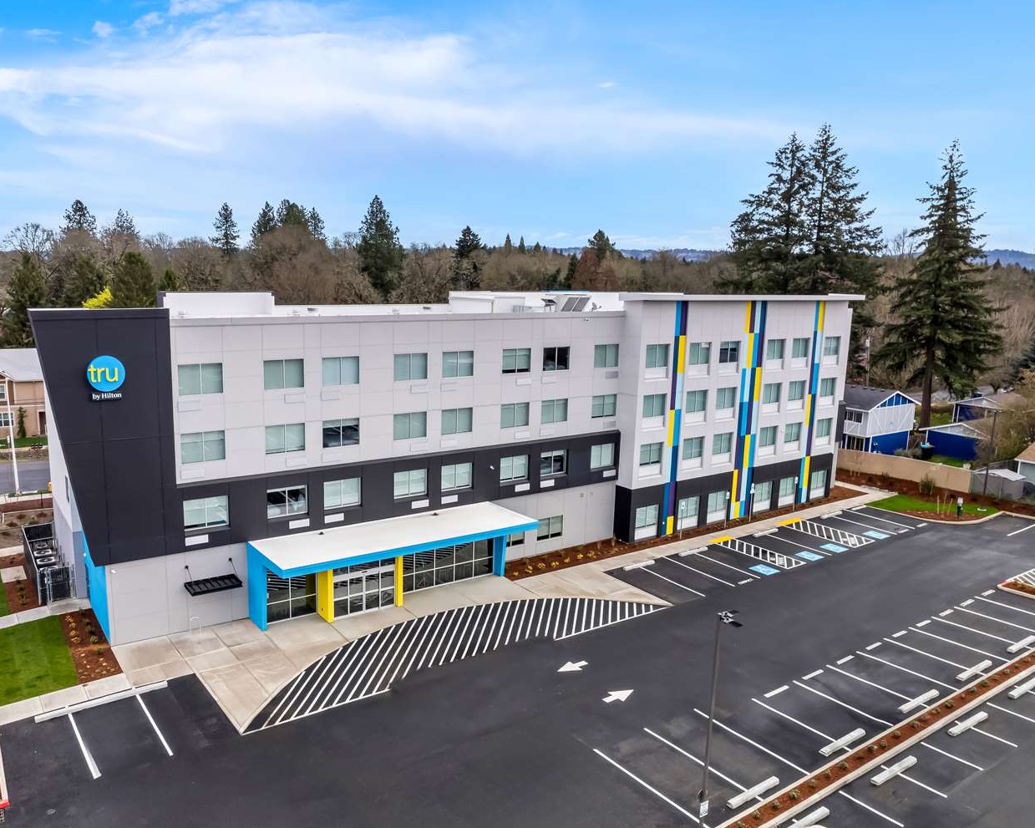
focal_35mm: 25
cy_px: 411
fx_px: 766
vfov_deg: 56.8
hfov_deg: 67.8
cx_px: 444
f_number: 2.8
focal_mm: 8.38
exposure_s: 1/120
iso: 200
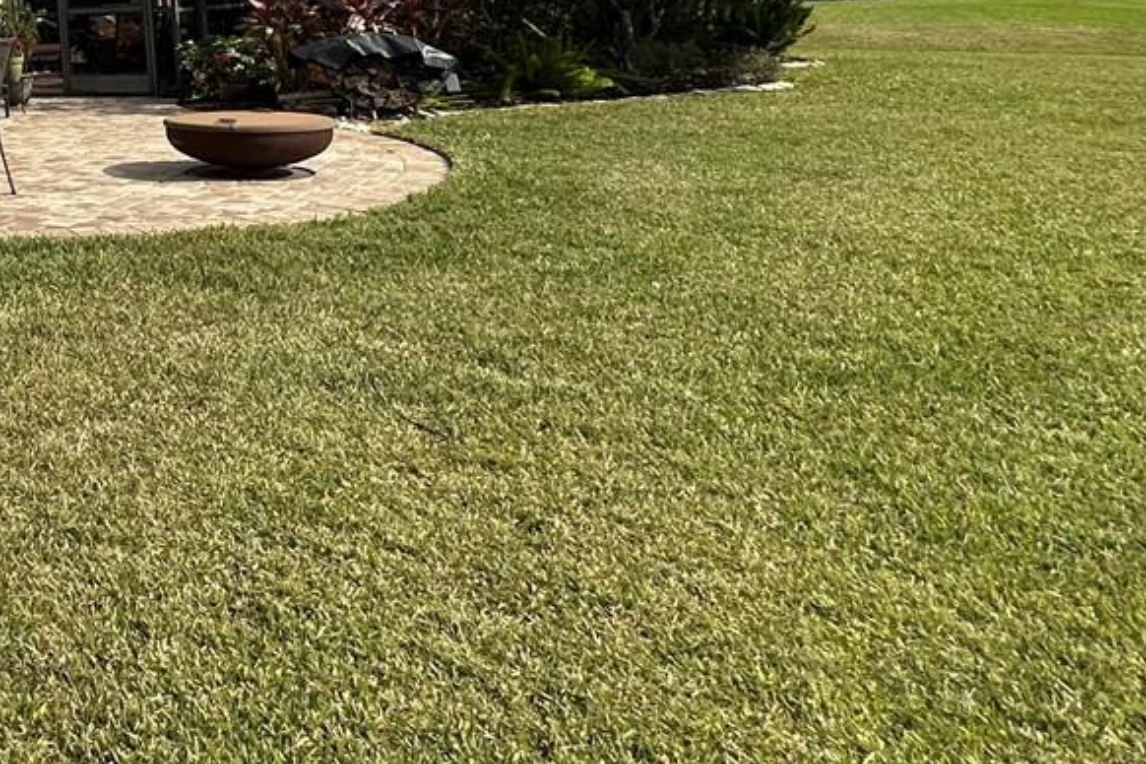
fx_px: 1273
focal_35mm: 40
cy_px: -57
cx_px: -356
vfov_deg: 30.2
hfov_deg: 34.1
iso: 50
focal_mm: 2.22
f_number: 2.2
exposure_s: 1/2353
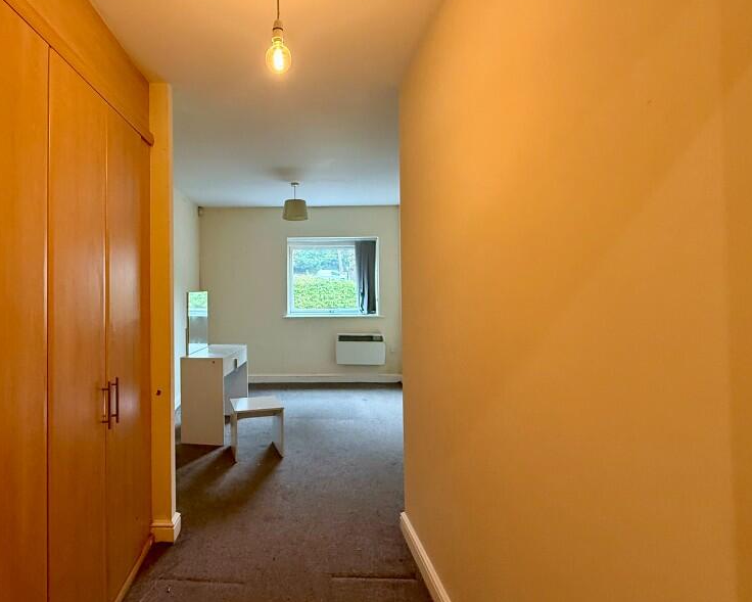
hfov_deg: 81.9
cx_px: 288
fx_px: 423
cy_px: 278
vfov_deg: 70.8
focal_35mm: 19
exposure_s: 1/50
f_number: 2.2
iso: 320
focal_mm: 2.22
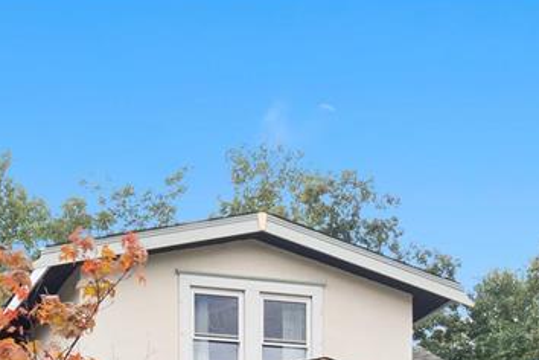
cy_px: 506
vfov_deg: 12.6
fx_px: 1557
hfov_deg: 19.6
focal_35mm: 104
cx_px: 280
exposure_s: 1/100
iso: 400
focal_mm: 18
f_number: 8
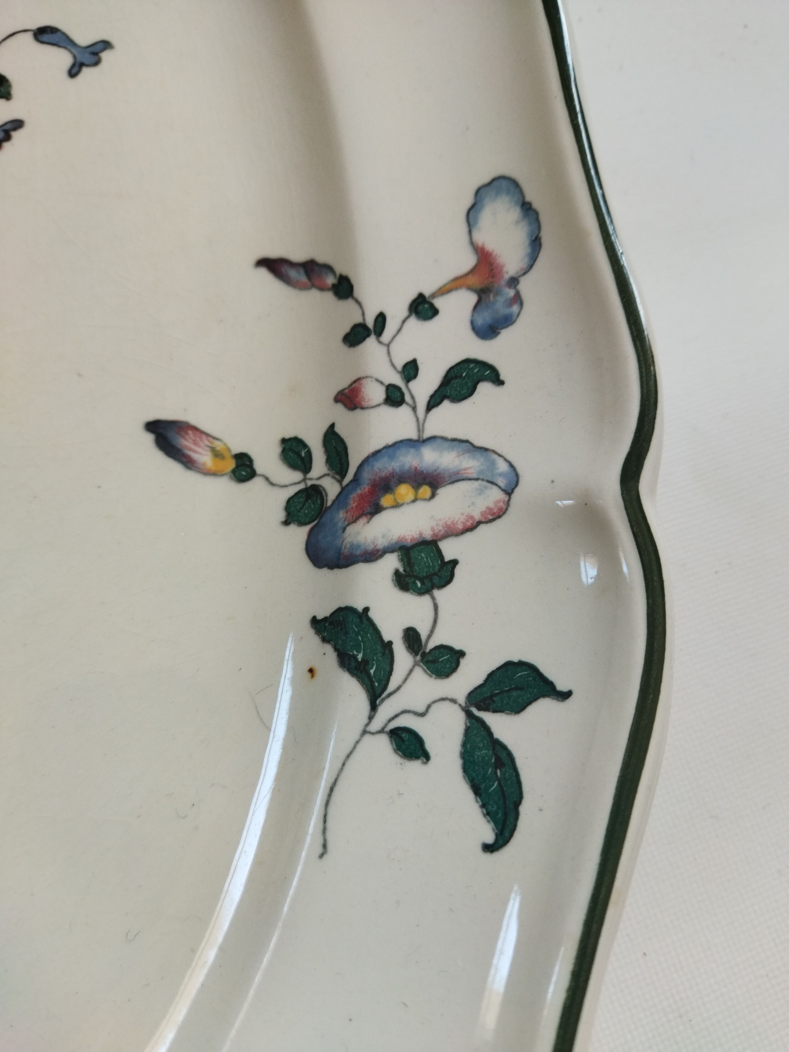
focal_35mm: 27
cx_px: 394
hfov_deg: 51.4
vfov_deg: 65.3
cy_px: 526
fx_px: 821
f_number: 1.79
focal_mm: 4.71
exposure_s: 1/50
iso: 113
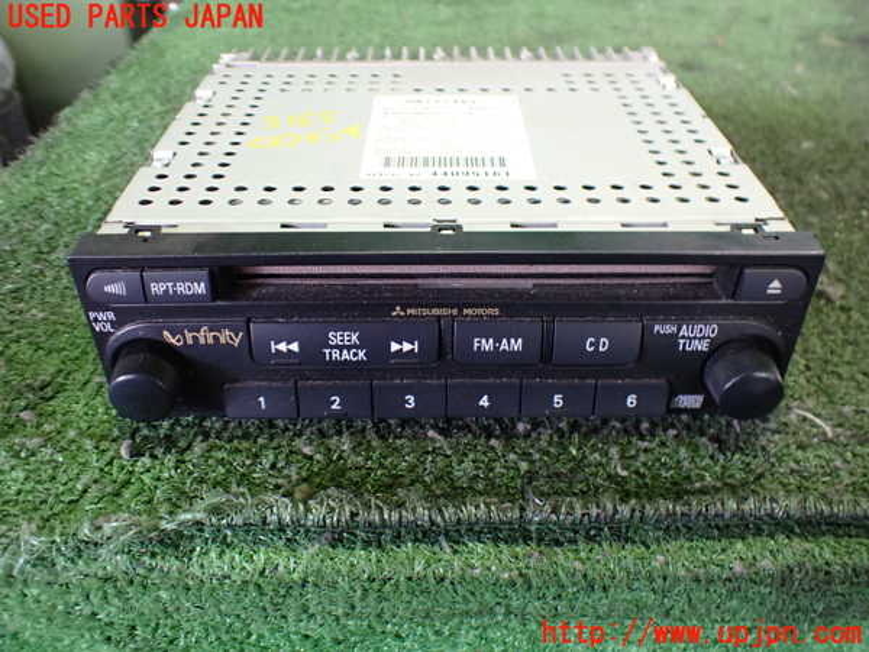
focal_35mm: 30
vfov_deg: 46.8
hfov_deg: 60.0
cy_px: 326
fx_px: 753
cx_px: 434
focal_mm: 5.4
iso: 800
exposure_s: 1/40
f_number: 2.3
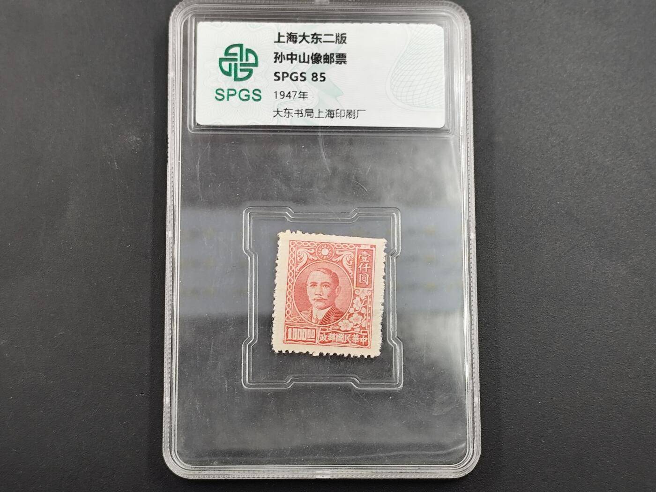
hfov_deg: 24.1
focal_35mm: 81
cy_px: 246
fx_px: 1535
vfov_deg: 18.2
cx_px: 328
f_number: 1.65
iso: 64
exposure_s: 1/100
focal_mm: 6.14
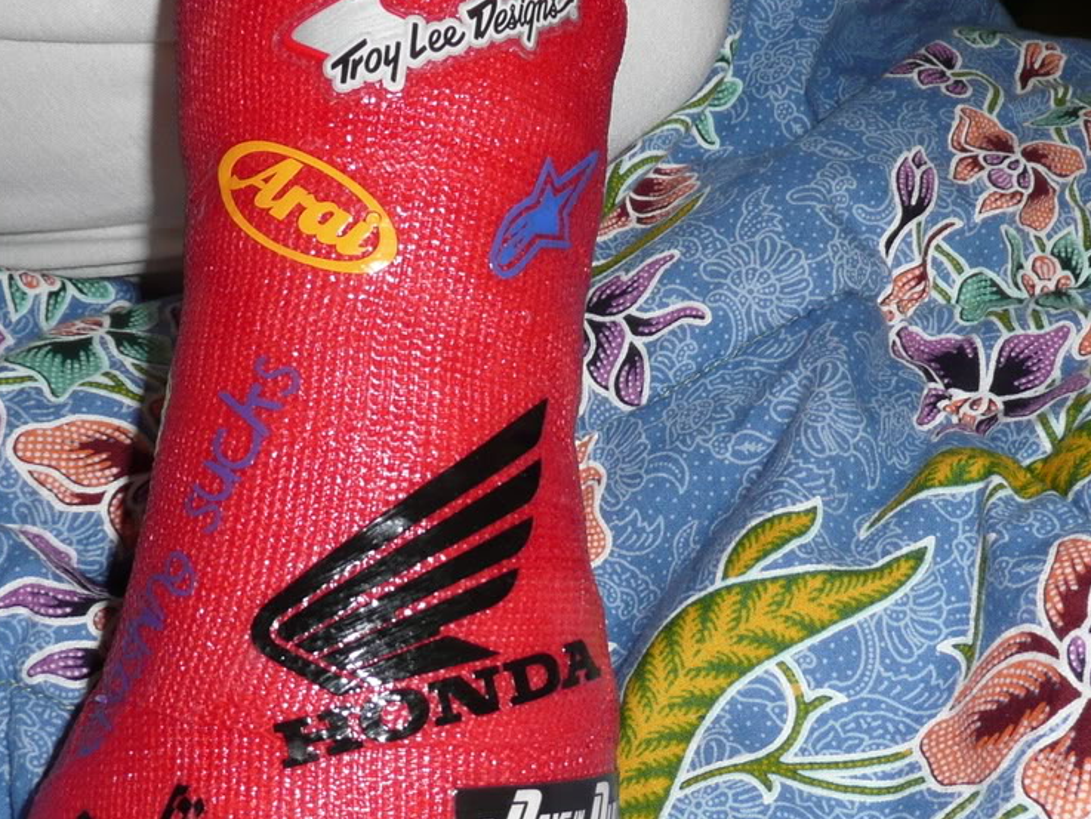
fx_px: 1576
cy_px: 465
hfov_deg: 38.2
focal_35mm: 50
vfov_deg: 29.1
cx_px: 573
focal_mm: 4.9
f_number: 3.4
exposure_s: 1/30
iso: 100
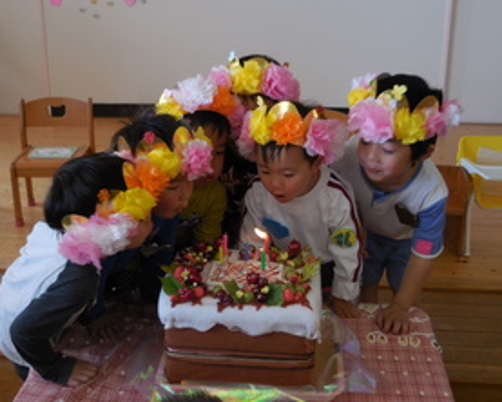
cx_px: 223
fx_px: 714
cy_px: 190
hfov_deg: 38.7
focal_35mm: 48
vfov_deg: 31.5
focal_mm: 7
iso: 125
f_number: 3.9
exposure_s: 1/30
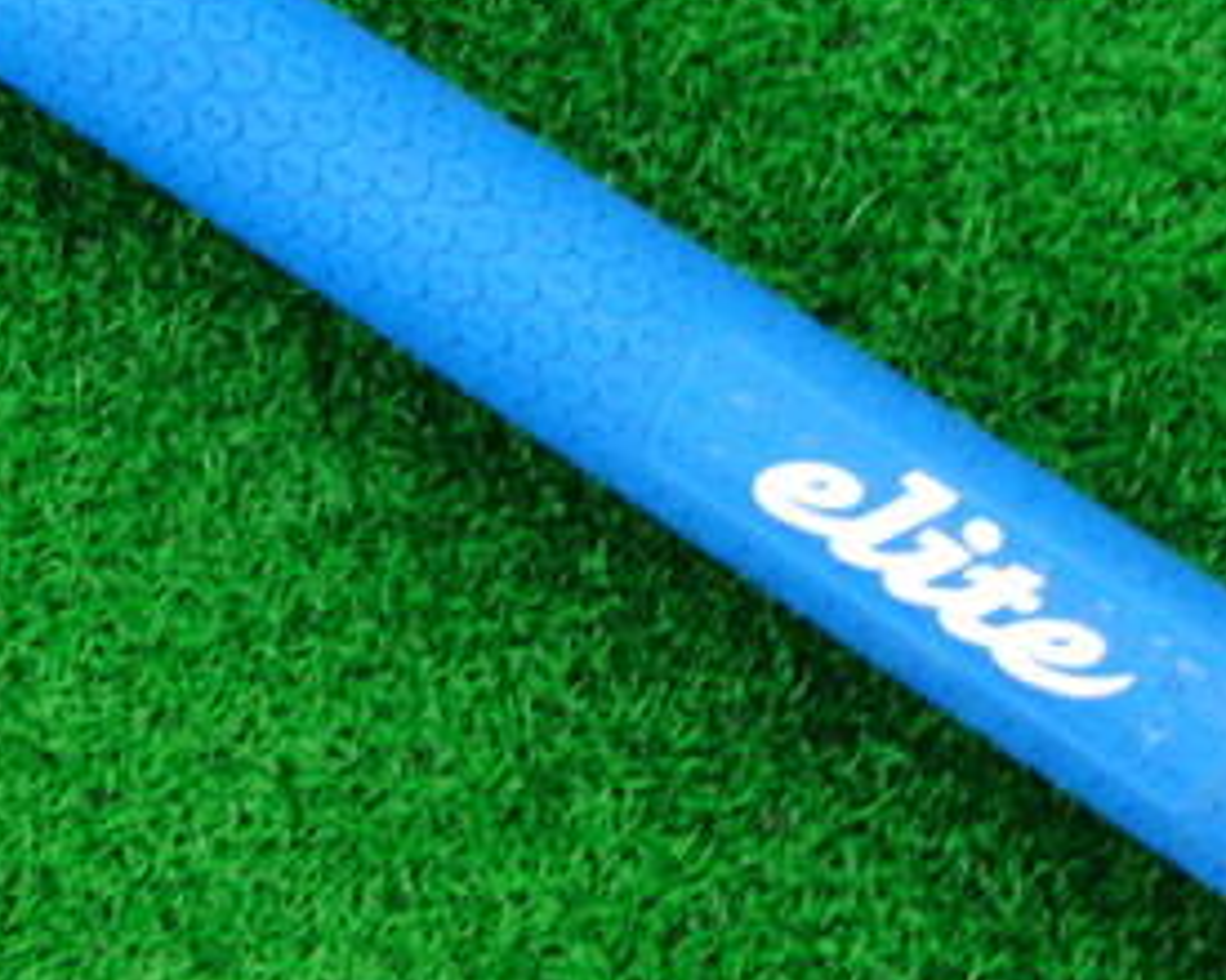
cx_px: 250
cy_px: 147
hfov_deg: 22.4
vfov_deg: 18.1
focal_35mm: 84
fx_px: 3048
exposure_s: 1/40
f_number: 3.6
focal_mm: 6.42
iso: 400
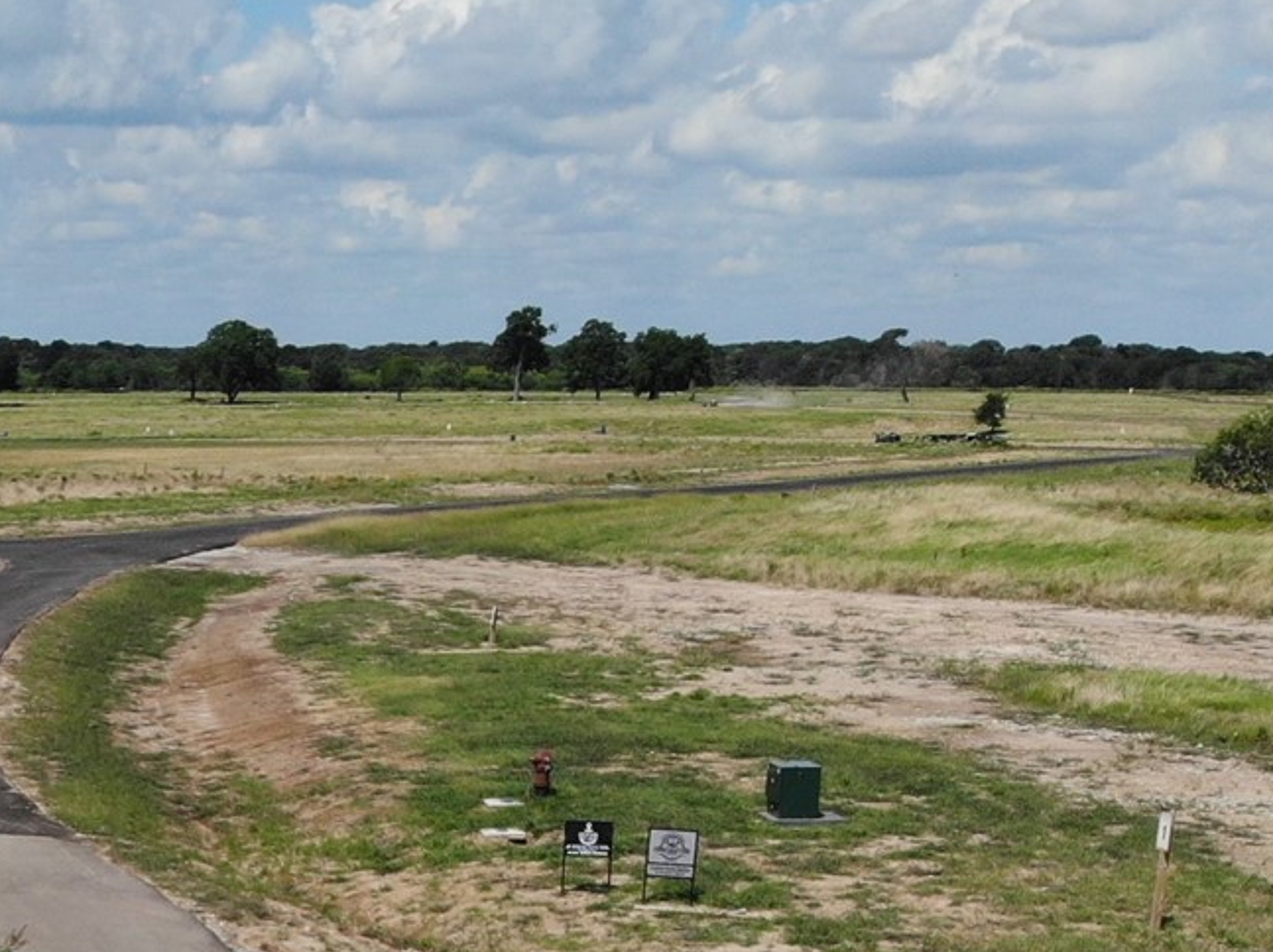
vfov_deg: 18.0
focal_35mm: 76
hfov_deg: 23.8
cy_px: 1253
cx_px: -179
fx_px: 2792
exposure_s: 1/1579
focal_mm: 4.5
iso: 100
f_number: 2.8
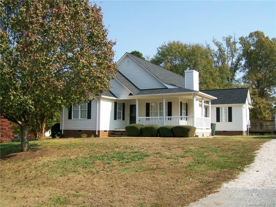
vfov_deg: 39.7
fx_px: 287
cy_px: 104
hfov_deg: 51.4
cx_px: 138
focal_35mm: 36
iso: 64
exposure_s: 1/250
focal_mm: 6
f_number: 4.8
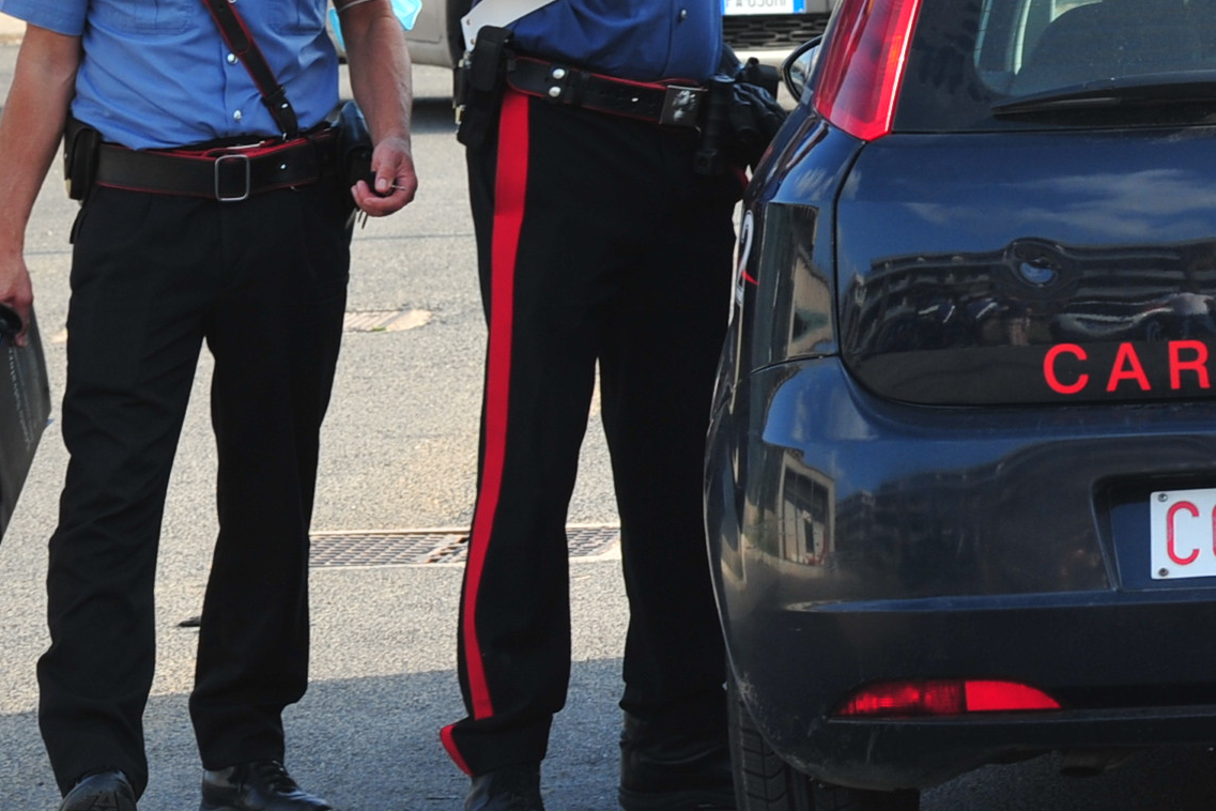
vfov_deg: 4.9
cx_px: 1161
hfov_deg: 7.3
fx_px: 9457
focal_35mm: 280
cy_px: 120
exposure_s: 1/250
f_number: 9
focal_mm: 100
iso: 400
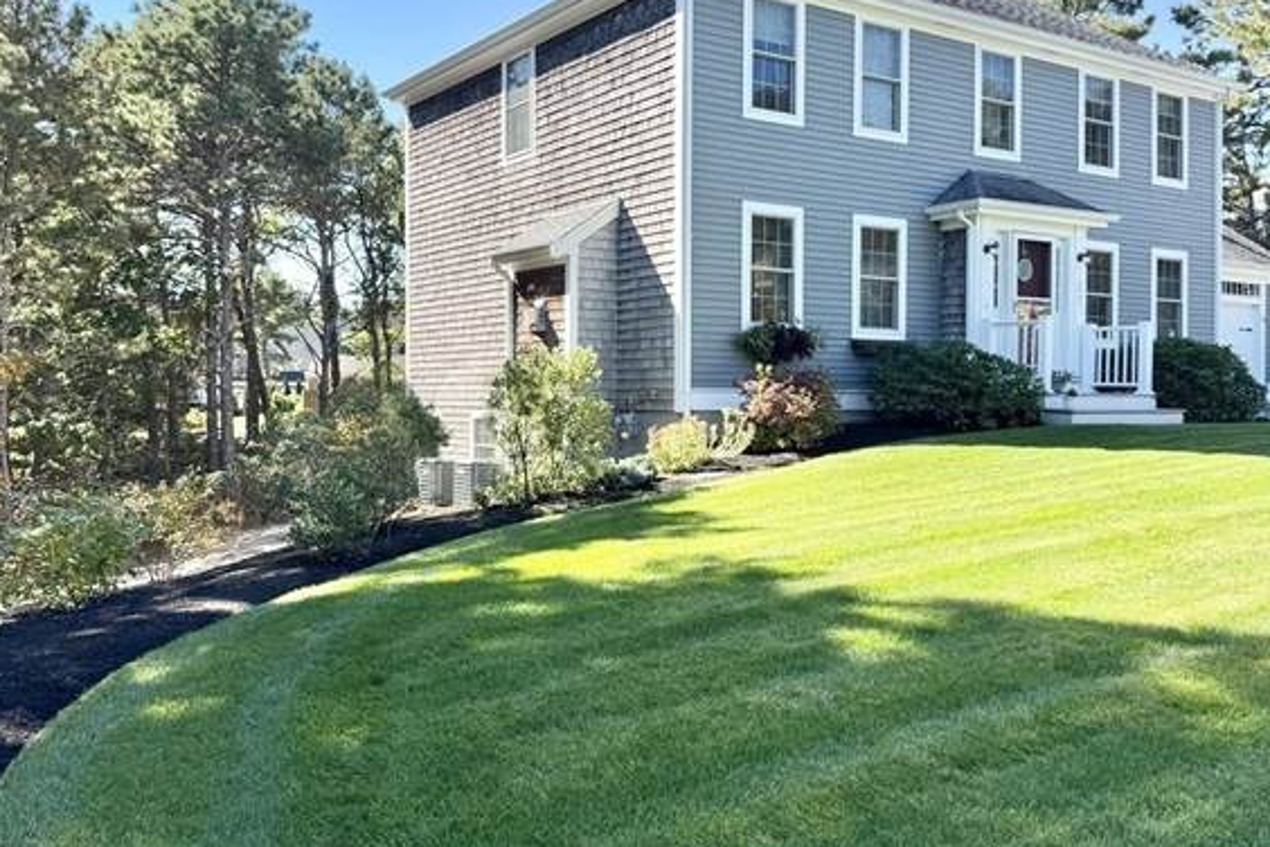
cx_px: 640
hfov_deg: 55.8
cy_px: 403
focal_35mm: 34
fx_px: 1199
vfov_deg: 38.9
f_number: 1.78
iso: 80
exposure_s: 1/2105
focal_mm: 6.76
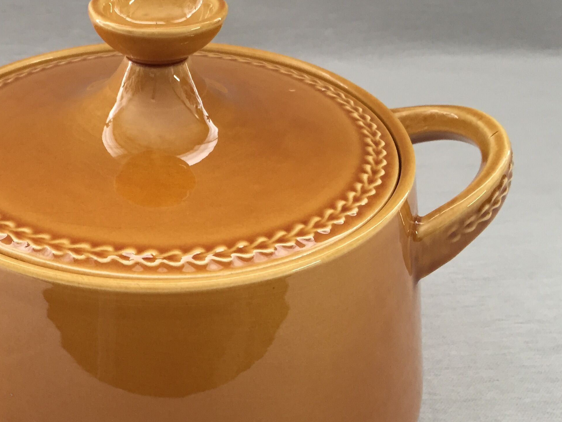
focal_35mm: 49
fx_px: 796
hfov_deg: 37.7
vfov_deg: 29.5
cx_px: 123
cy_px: 279
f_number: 2.2
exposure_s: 1/33
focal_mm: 4.15
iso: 100
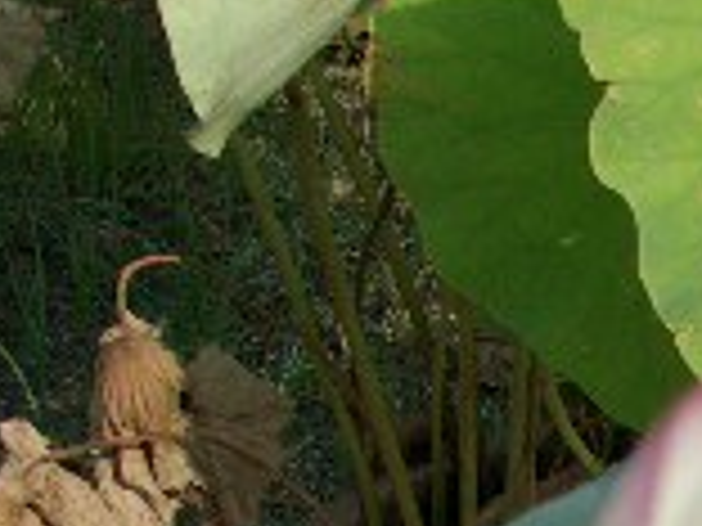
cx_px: 1125
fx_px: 2738
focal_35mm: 135
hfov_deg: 13.6
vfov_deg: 10.1
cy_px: 1065
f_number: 4
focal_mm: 7.1
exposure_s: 1/500
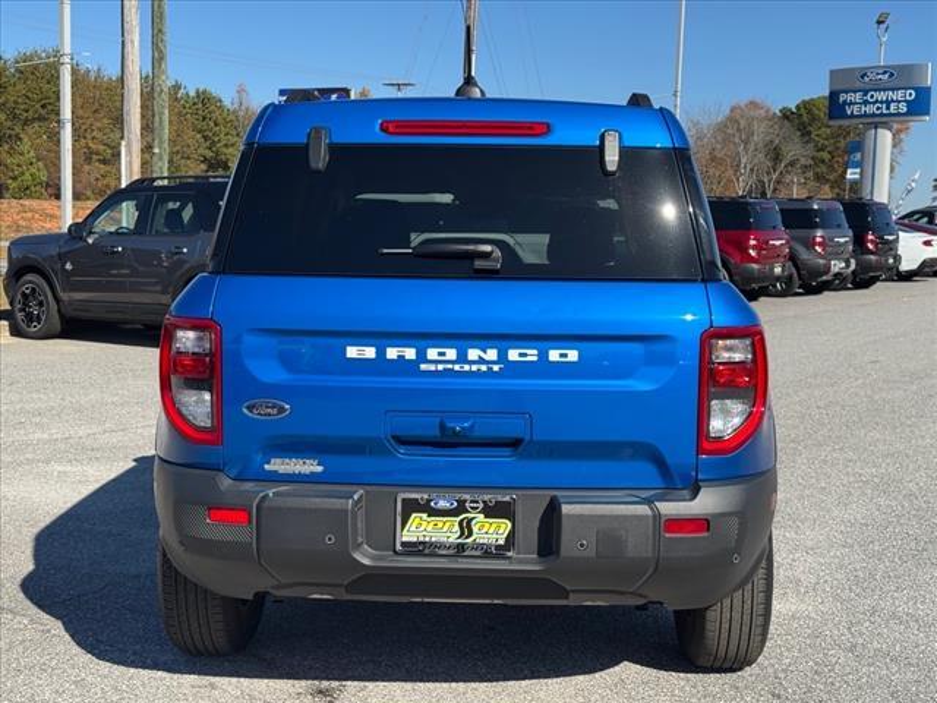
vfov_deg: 30.3
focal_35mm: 48
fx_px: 1299
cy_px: 352
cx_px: 468
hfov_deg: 39.7
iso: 64
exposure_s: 1/3425
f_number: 1.78
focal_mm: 6.76
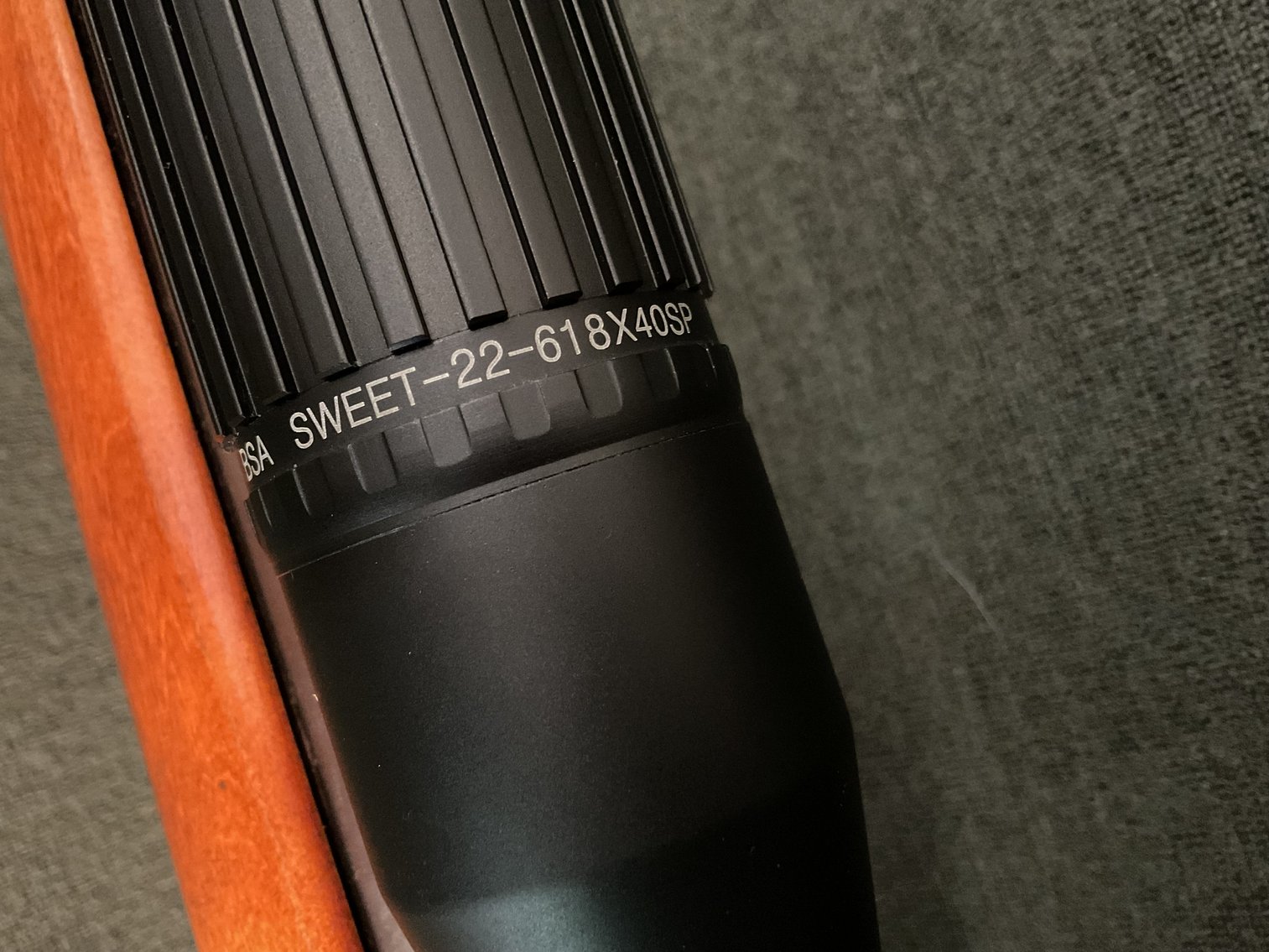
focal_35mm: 29
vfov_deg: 48.2
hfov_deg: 61.7
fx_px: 1063
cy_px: 476
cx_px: 634
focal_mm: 3
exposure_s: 1/15
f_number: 1.8
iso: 500
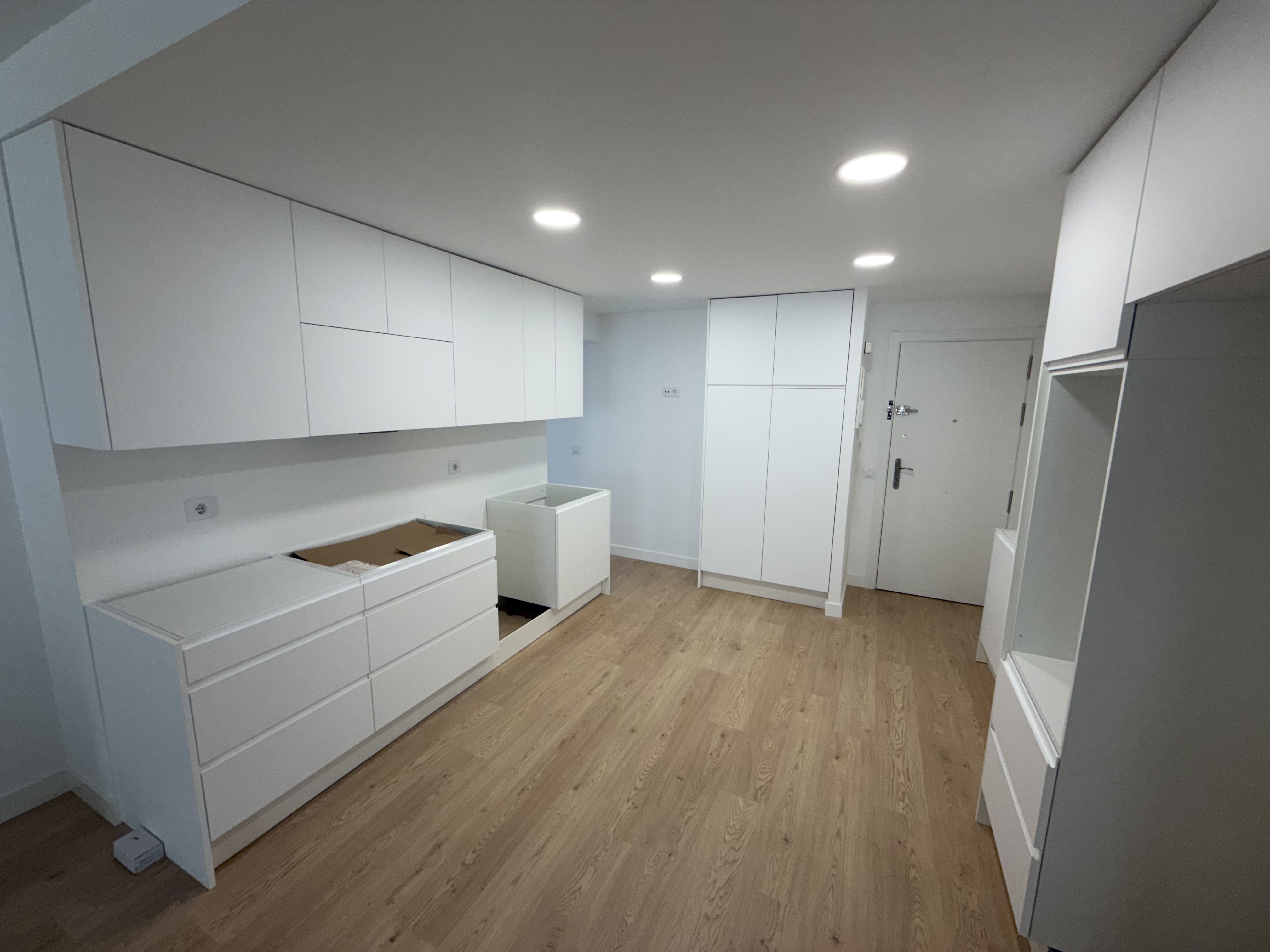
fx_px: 514
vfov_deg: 85.7
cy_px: 476
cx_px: 635
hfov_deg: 102.1
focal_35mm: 14
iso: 100
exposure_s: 1/100
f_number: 2.2
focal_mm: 2.22
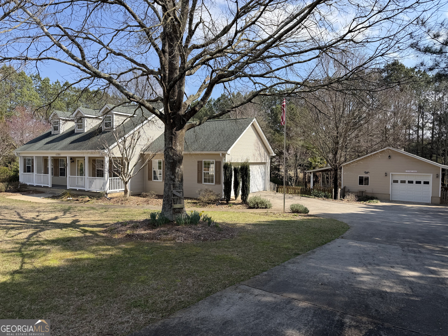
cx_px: 224
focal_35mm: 24
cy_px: 168
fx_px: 311
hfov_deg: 71.6
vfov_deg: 56.8
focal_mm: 6.76
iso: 80
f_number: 1.78
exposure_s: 1/2299
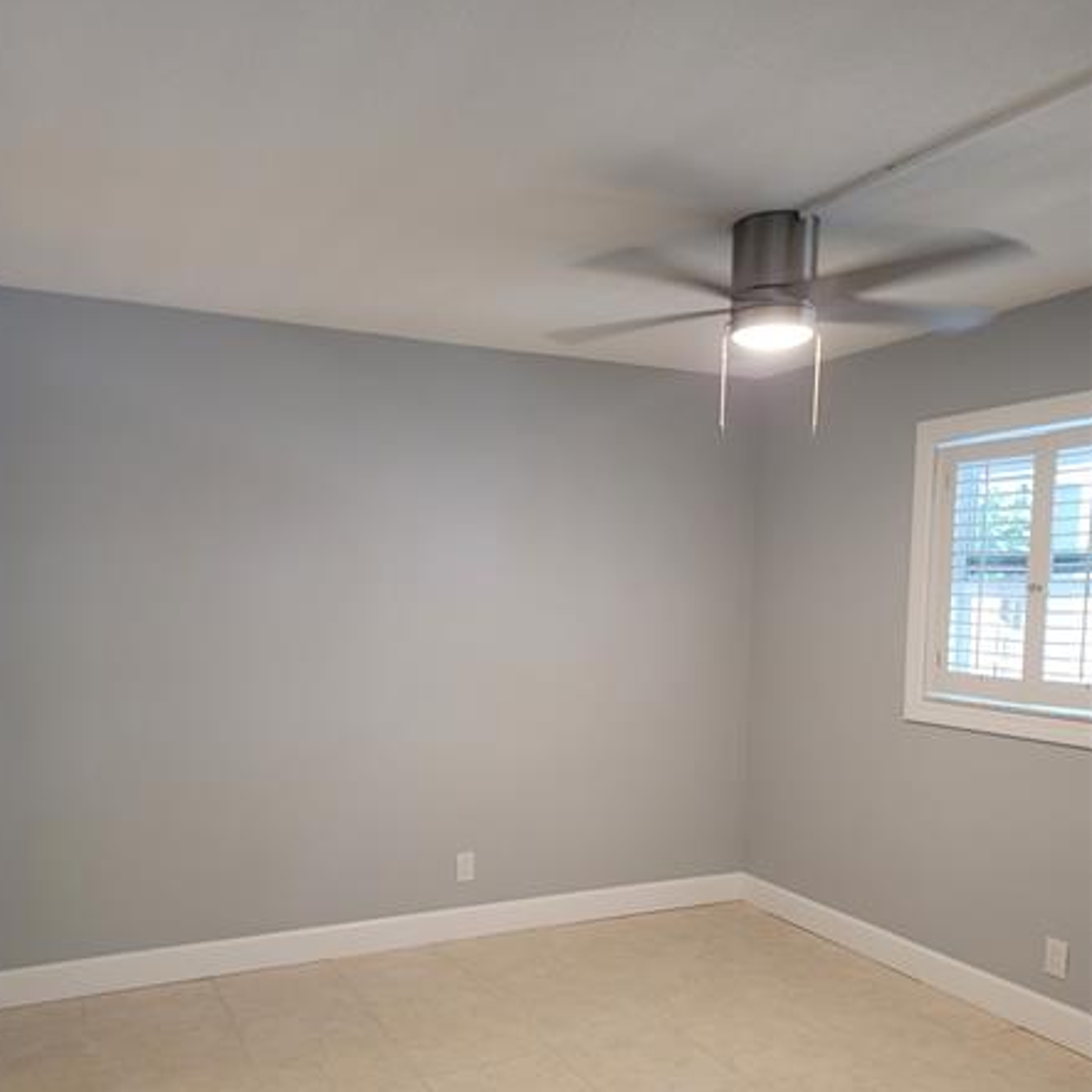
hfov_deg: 54.0
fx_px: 1071
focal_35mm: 30
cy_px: 692
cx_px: 539
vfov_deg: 53.4
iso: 250
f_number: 1.8
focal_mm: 7
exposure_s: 1/60
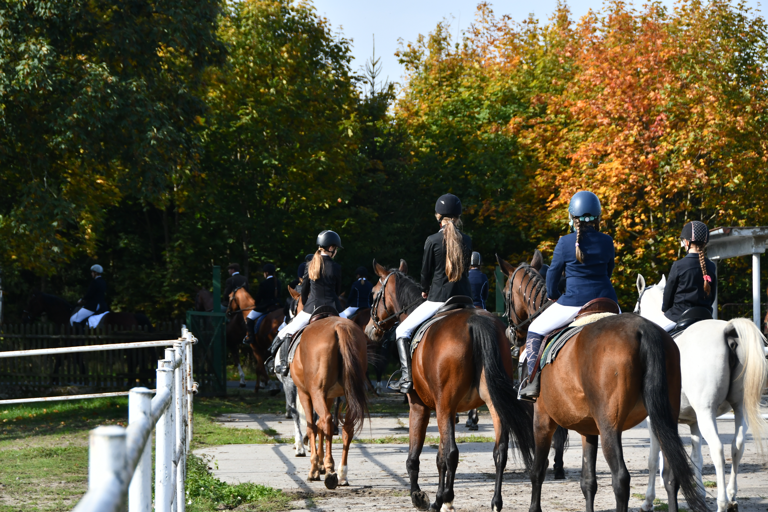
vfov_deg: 11.1
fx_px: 2624
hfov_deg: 16.7
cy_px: 256
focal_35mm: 123
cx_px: 384
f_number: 5.6
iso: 400
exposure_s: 1/1250
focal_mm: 82
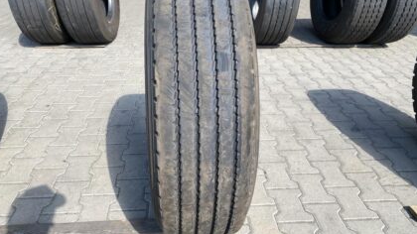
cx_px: 206
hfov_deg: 66.1
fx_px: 321
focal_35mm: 29
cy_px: 96
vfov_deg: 40.0
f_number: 1.8
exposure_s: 1/1124
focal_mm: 4.25
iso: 32
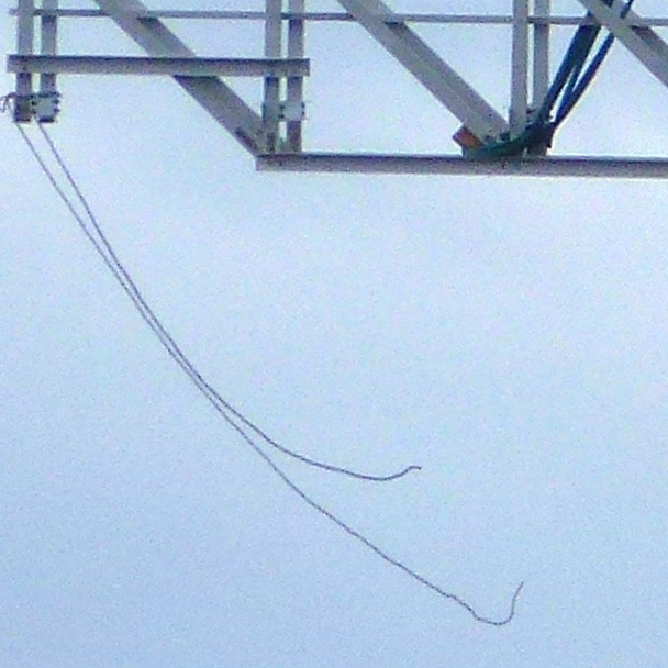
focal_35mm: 2231
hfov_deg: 0.8
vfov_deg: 0.8
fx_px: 48708
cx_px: 834
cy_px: -338
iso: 100
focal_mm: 63.6
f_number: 5.9
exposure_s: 1/1000
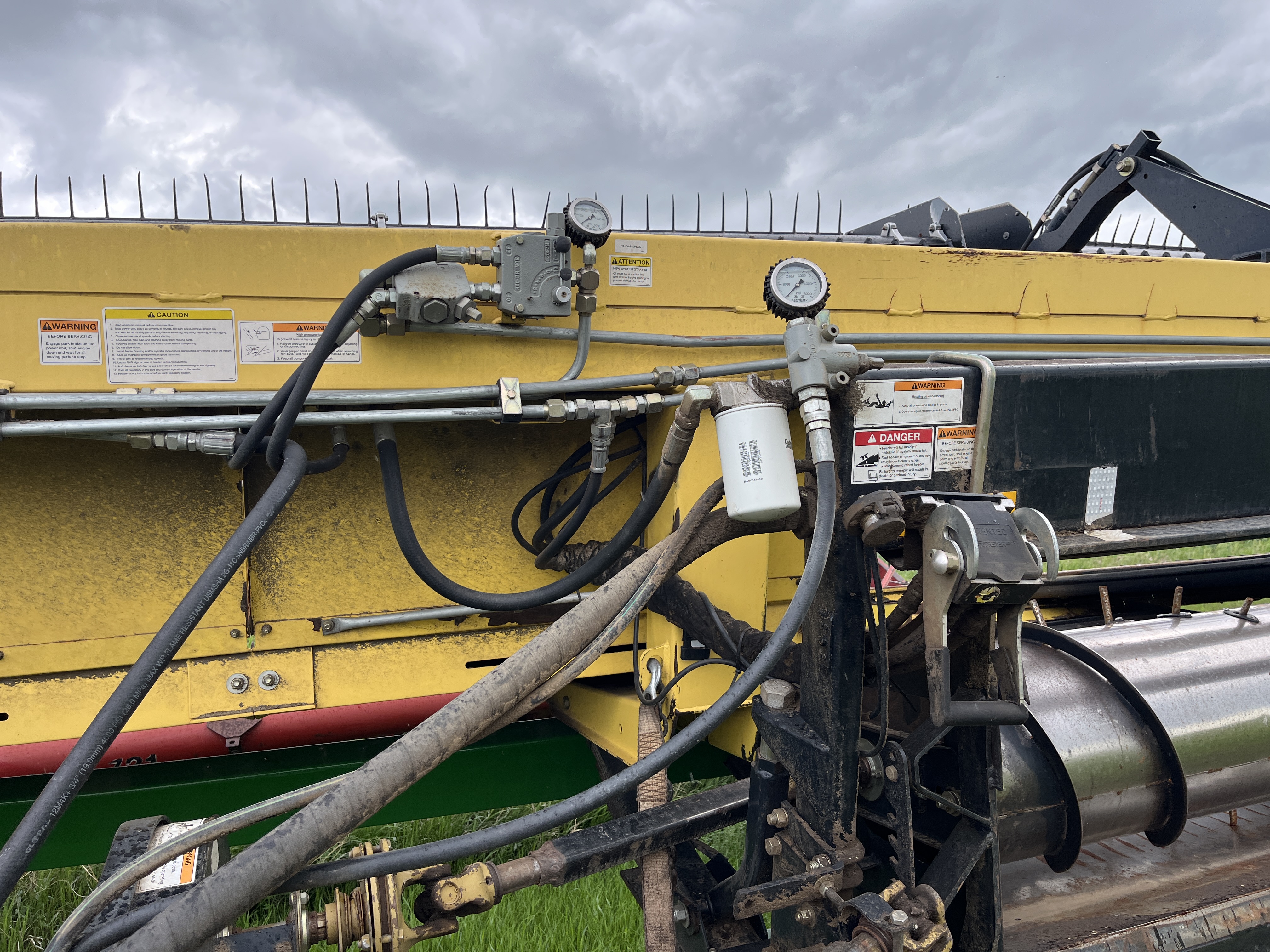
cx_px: 635
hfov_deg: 67.3
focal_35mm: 26
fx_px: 954
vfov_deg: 53.1
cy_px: 476
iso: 50
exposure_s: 1/816
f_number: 1.6
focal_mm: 5.1
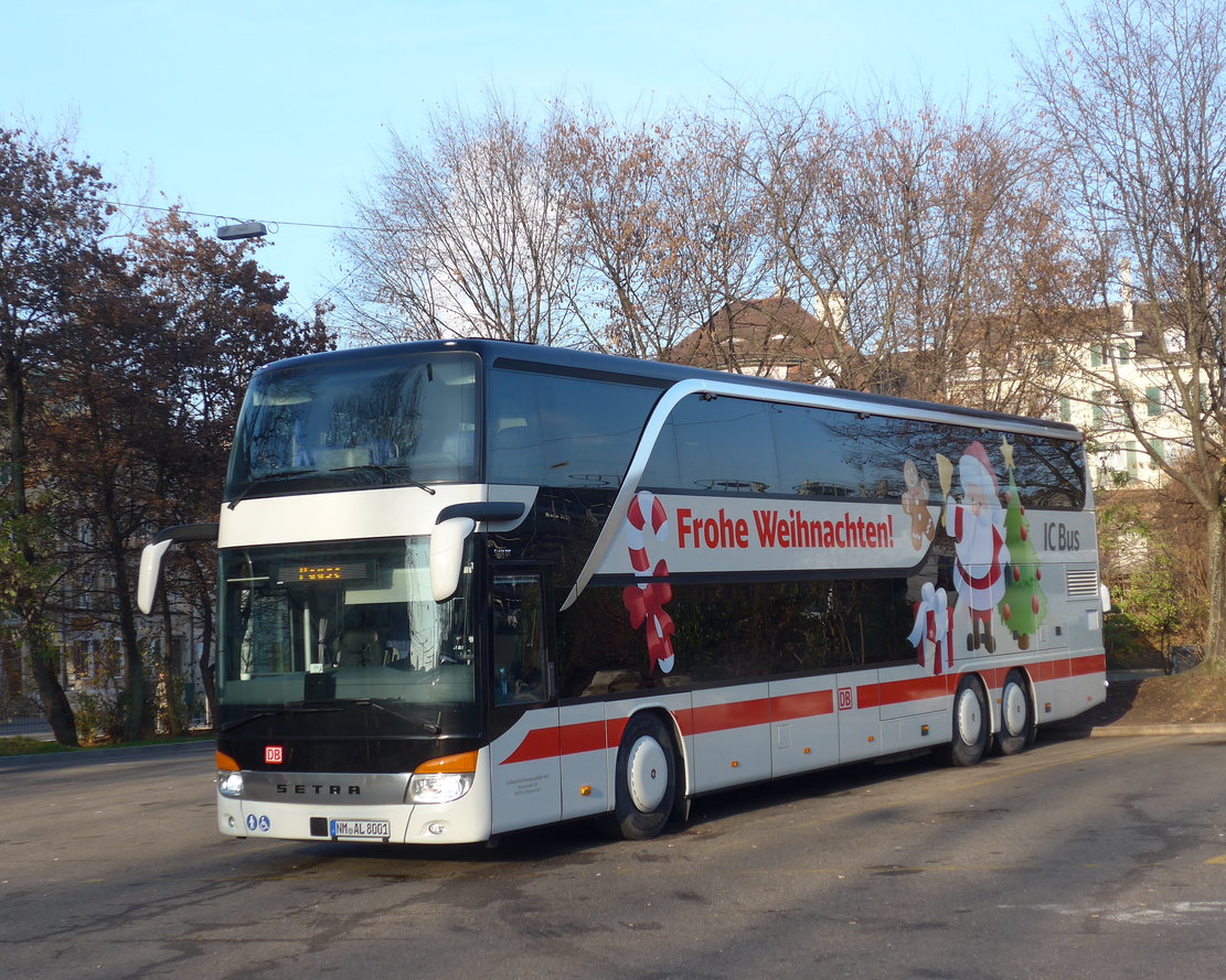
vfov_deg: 26.2
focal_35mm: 58
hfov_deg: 32.5
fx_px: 2105
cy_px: 494
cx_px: 600
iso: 80
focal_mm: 11.3
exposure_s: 1/400
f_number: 3.4
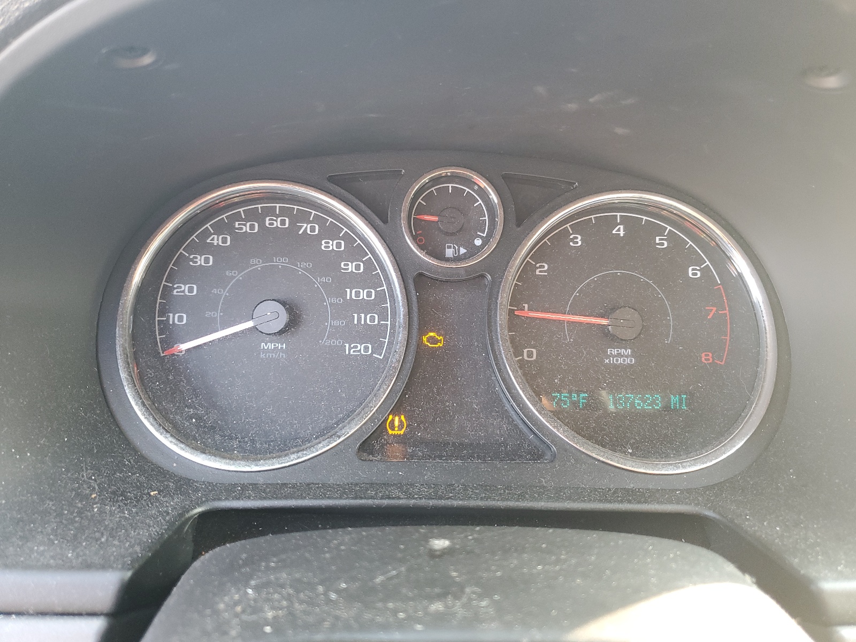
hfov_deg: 67.3
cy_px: 321
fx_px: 643
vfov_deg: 53.1
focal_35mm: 26
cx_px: 428
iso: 92
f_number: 1.5
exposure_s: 1/50
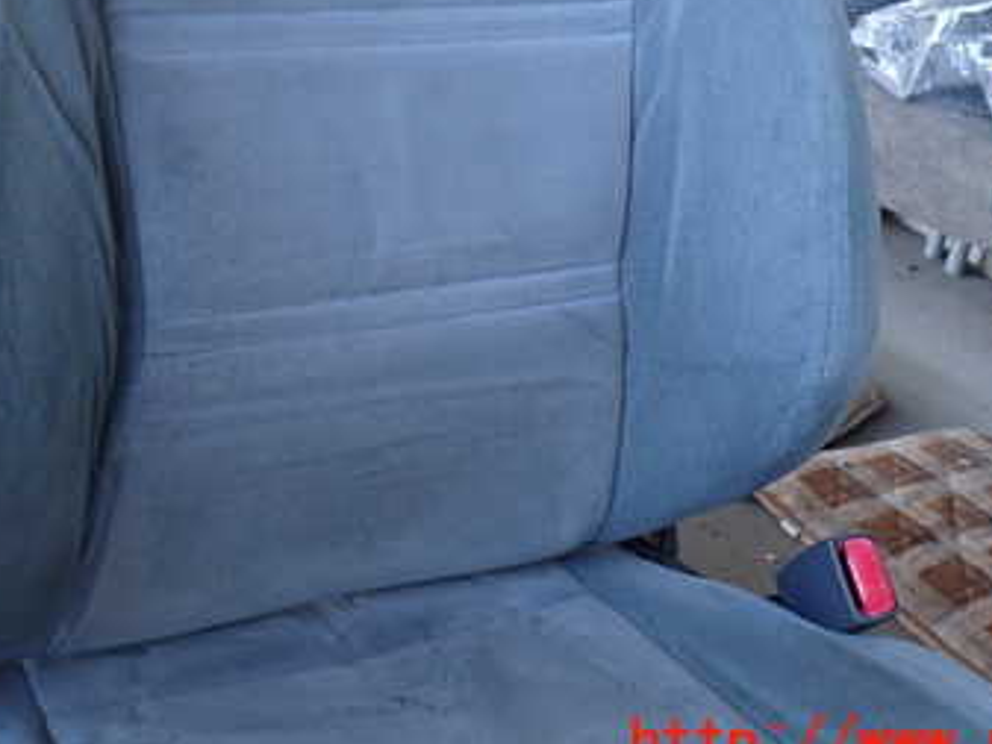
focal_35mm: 57
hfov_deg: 33.7
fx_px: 1634
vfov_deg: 25.1
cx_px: 412
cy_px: 121
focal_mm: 5.79
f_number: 2.4
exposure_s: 1/60
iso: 200
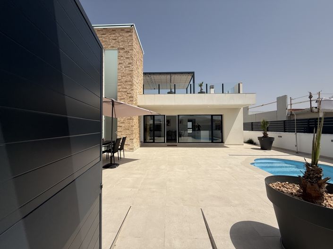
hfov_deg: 102.1
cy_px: 124
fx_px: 135
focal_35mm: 14
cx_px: 166
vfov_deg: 85.6
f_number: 2.2
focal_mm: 2.22
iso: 50
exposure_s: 1/5155
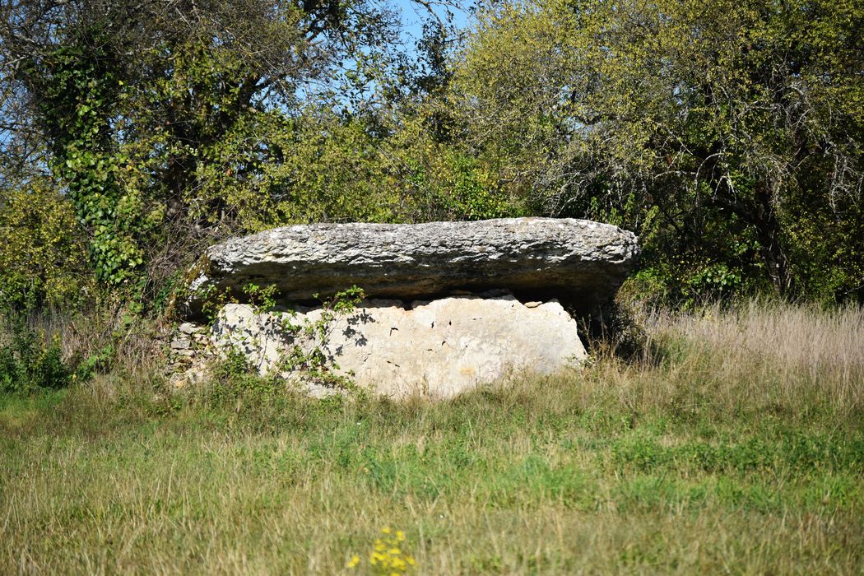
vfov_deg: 6.8
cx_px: 432
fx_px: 4860
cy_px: 288
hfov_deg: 10.2
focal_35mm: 202
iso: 320
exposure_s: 1/2000
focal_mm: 135
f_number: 5.6
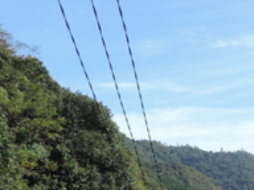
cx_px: 355
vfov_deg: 14.5
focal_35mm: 100
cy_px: 207
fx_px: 734
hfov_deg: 18.0
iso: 80
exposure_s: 1/800
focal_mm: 4.3
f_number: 3
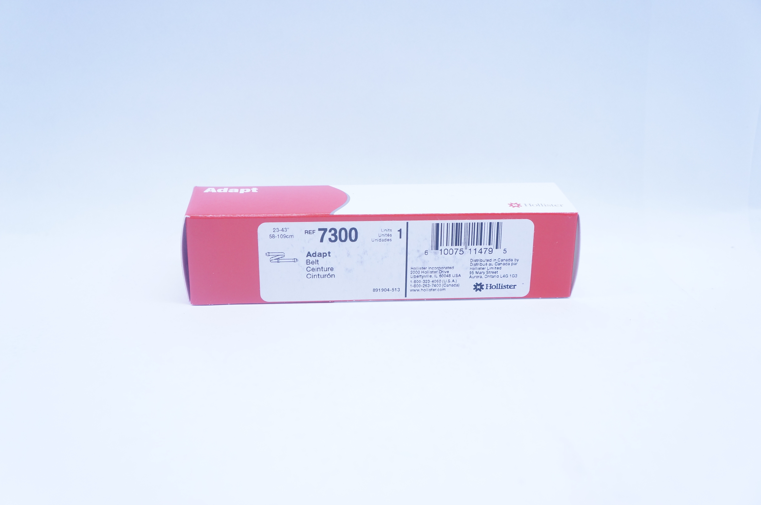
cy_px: 252
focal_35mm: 42
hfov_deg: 46.4
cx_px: 380
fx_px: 887
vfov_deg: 31.8
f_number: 4.5
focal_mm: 28
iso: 800
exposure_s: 1/200
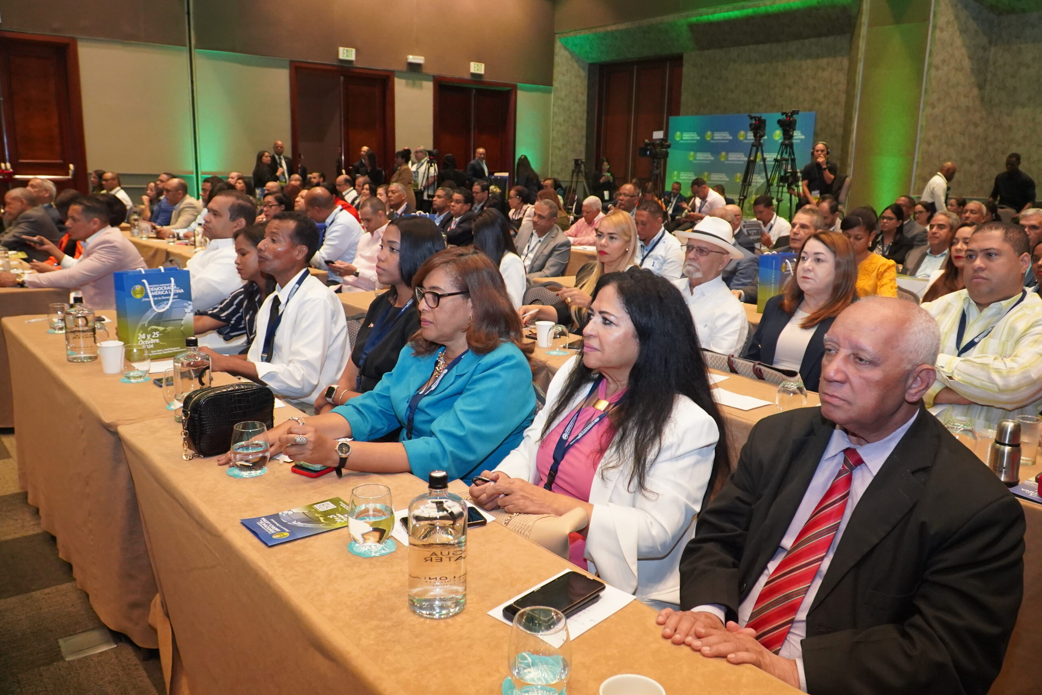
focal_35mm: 27
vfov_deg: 47.9
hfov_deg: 67.4
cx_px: 521
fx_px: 781
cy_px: 348
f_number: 4
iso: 3200
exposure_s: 1/160
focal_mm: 18
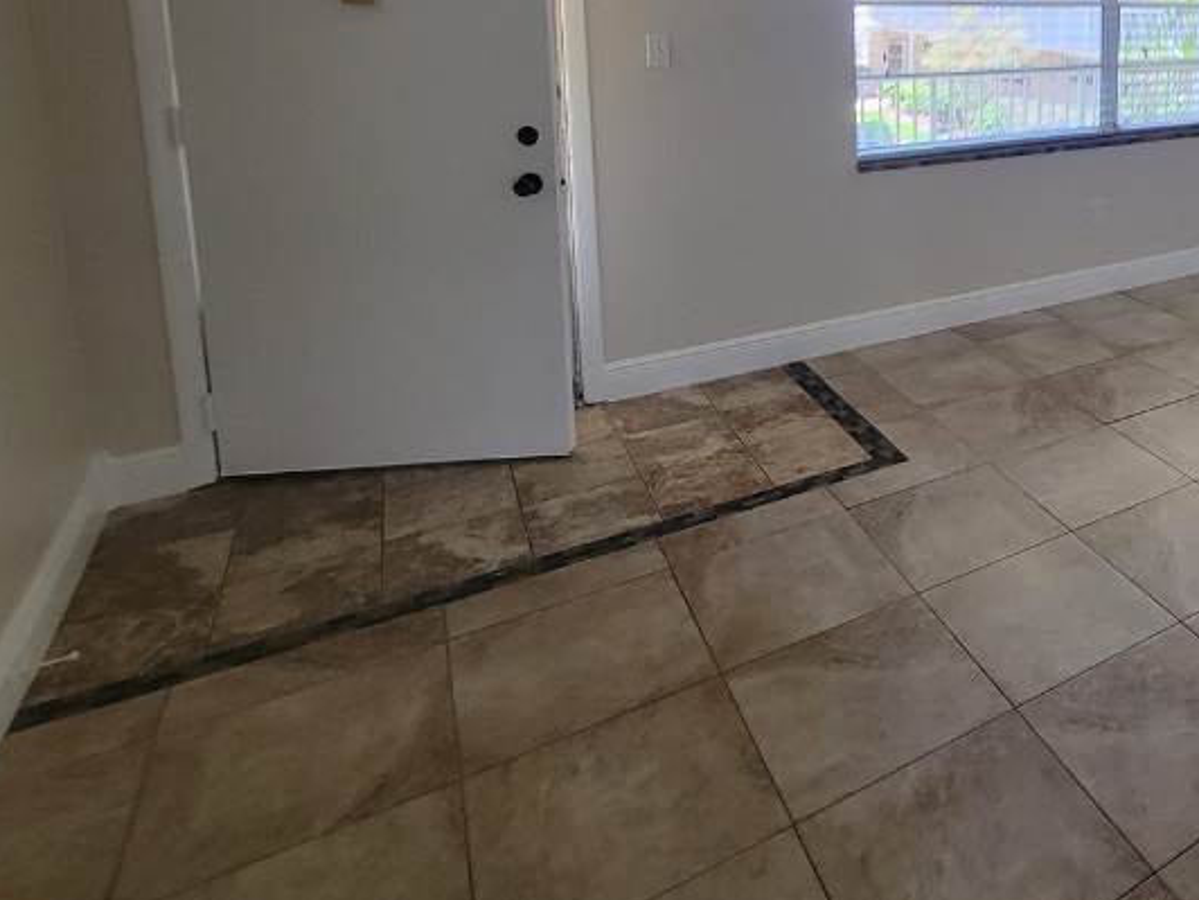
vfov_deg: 50.4
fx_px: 866
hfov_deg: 57.0
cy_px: 140
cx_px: 1131
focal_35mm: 25
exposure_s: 1/60
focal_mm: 2.2
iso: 200
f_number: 2.2
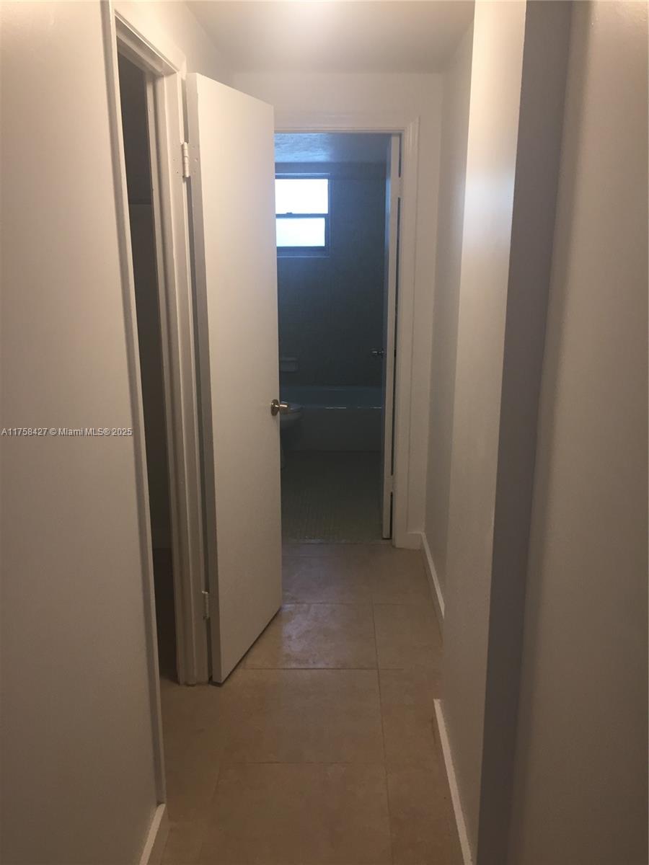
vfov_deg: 61.7
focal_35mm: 29
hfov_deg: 48.2
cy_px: 432
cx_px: 324
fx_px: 725
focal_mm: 4.15
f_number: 2.2
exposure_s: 1/30
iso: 40
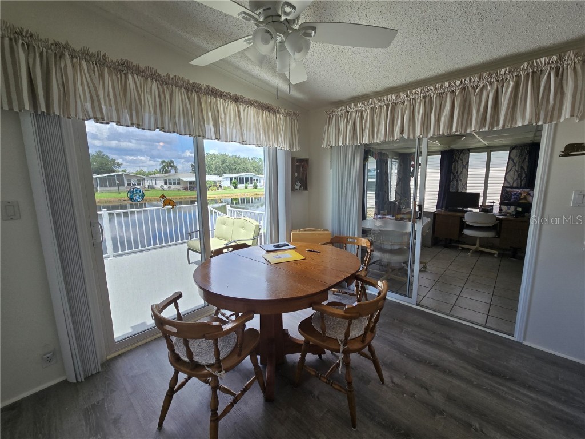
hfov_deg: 106.2
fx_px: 220
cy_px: 220
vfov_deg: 89.9
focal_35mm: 13
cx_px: 292
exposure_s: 1/215
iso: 50
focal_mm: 2.2
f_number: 2.2
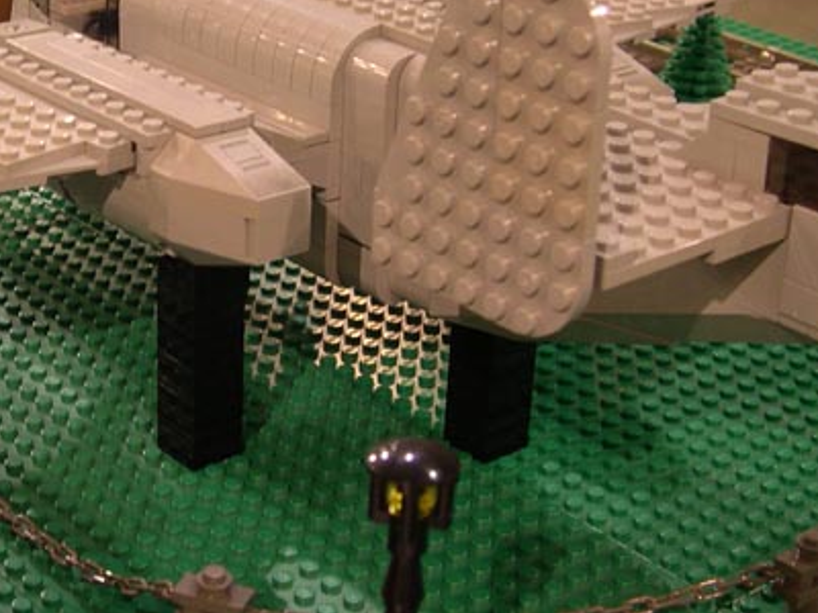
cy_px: 247
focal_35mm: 76
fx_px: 1796
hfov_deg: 25.3
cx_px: 194
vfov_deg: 19.4
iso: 106
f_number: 2.8
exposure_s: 1/4.6
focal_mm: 8
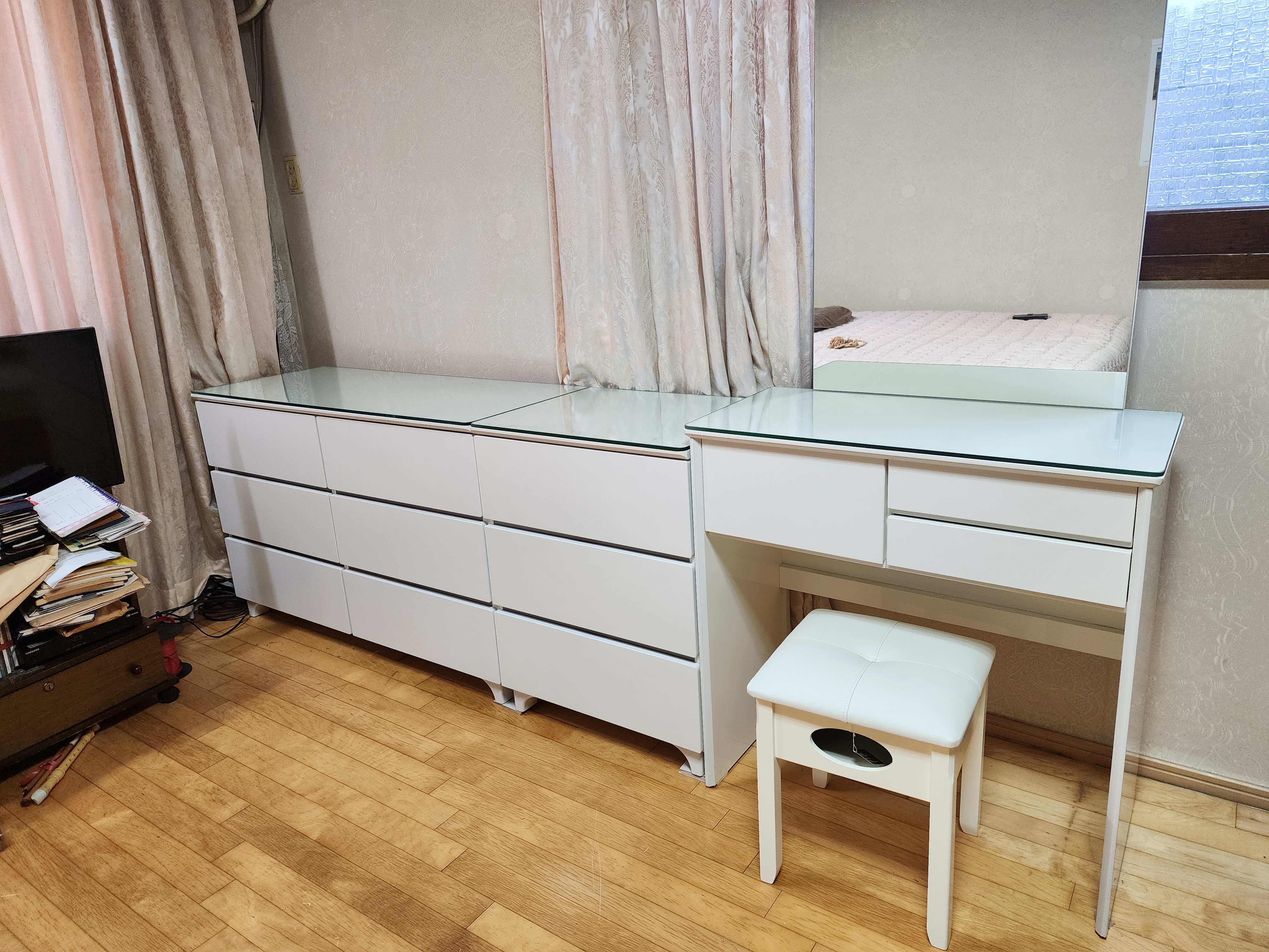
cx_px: 634
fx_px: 843
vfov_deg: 58.9
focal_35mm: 23
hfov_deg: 73.9
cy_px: 476
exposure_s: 1/120
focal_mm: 6.4
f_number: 1.8
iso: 250
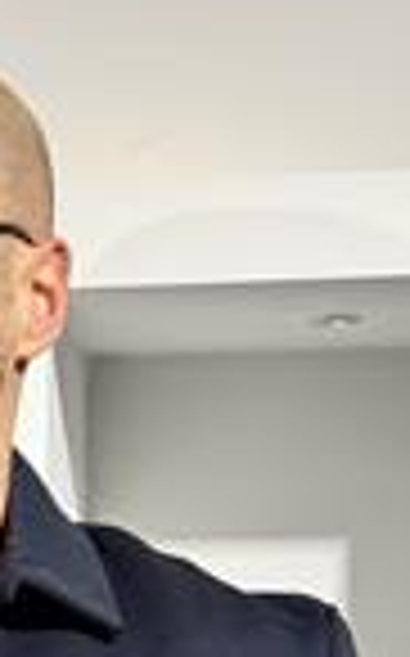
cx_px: -81
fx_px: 2920
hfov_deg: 8.0
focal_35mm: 163
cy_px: 999
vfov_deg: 12.2
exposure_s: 1/100
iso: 80
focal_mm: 6.76
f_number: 1.78
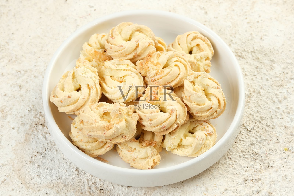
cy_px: 98
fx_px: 1348
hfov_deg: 12.5
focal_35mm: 165
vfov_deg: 8.3
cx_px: 147
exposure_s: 1/125
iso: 160
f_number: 9
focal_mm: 110.3
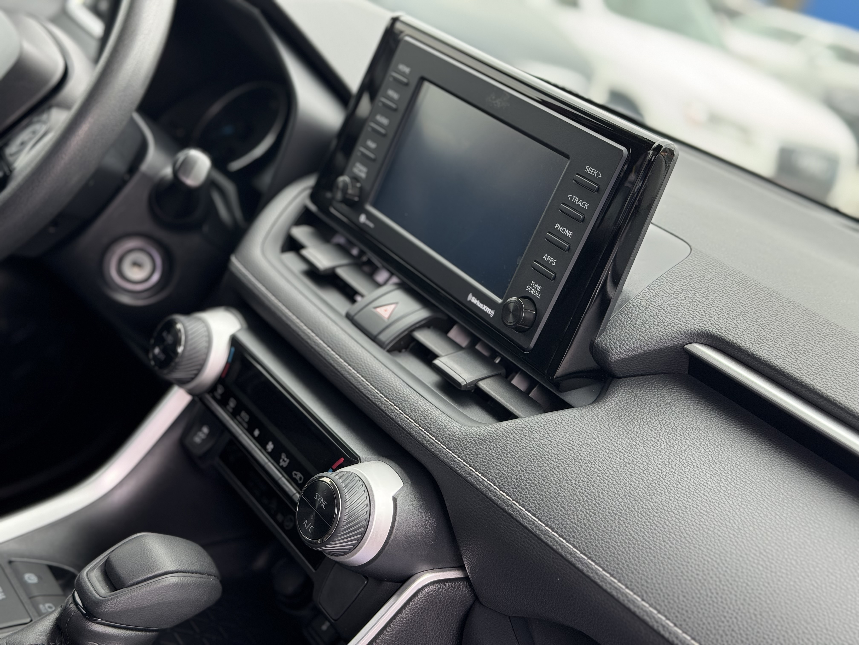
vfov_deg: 30.3
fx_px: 1191
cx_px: 430
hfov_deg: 39.7
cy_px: 322
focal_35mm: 48
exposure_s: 1/89
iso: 100
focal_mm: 6.76
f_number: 1.78
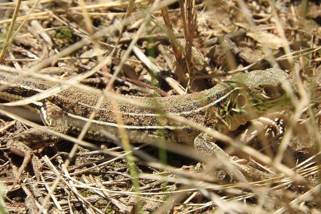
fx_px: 10230
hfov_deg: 1.8
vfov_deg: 1.2
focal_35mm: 1147
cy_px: 95
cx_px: 161
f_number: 5.6
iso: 100
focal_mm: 197.1
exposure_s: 1/250
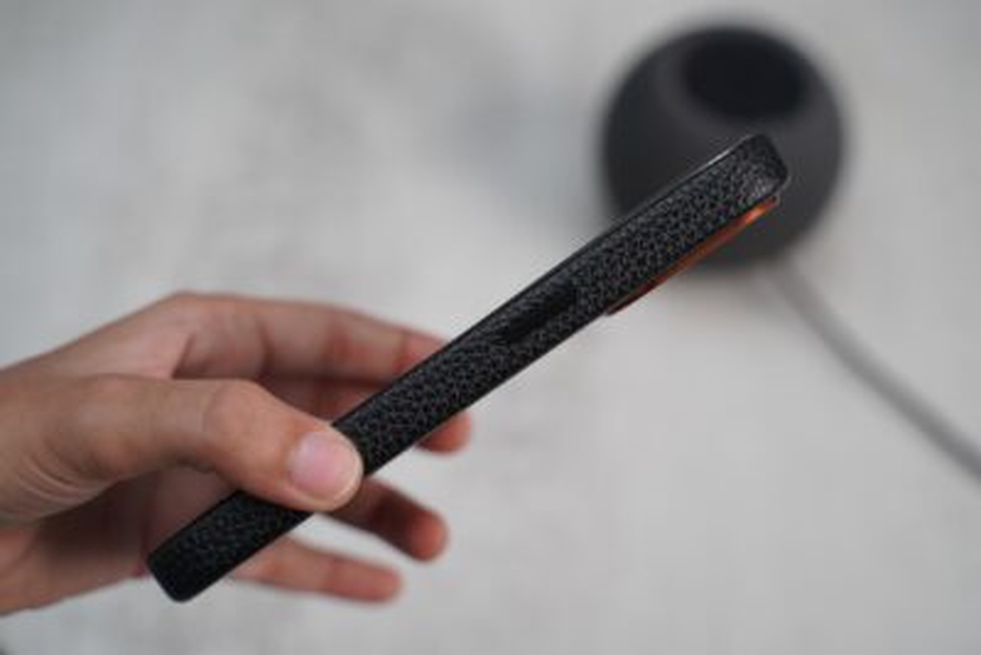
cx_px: 490
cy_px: 328
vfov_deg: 26.0
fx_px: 1417
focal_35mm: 52
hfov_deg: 38.2
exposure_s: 1/160
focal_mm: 52
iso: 1600
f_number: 4
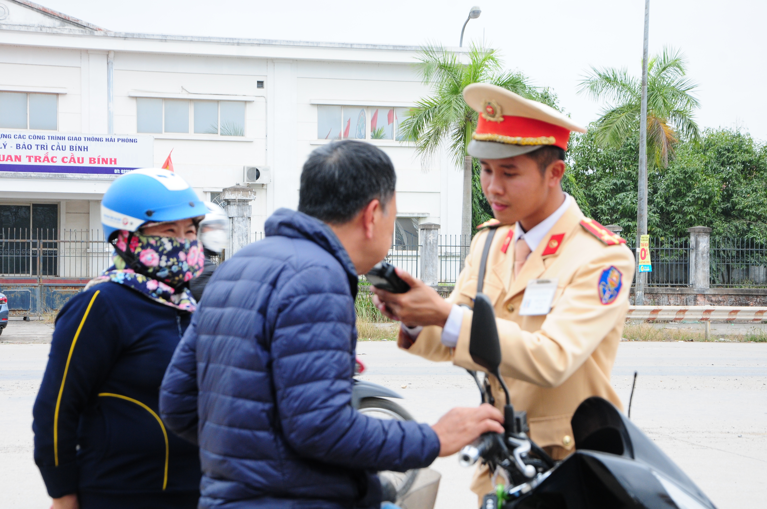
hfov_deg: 21.9
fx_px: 1979
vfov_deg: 14.7
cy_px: 254
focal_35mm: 93
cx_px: 384
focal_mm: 62
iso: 500
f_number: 9
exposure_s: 1/200
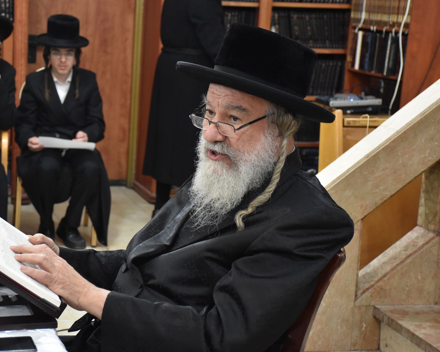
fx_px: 1068
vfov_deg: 18.7
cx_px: 175
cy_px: 178
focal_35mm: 82
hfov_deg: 23.2
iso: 1600
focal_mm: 48
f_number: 5.6
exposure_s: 1/125
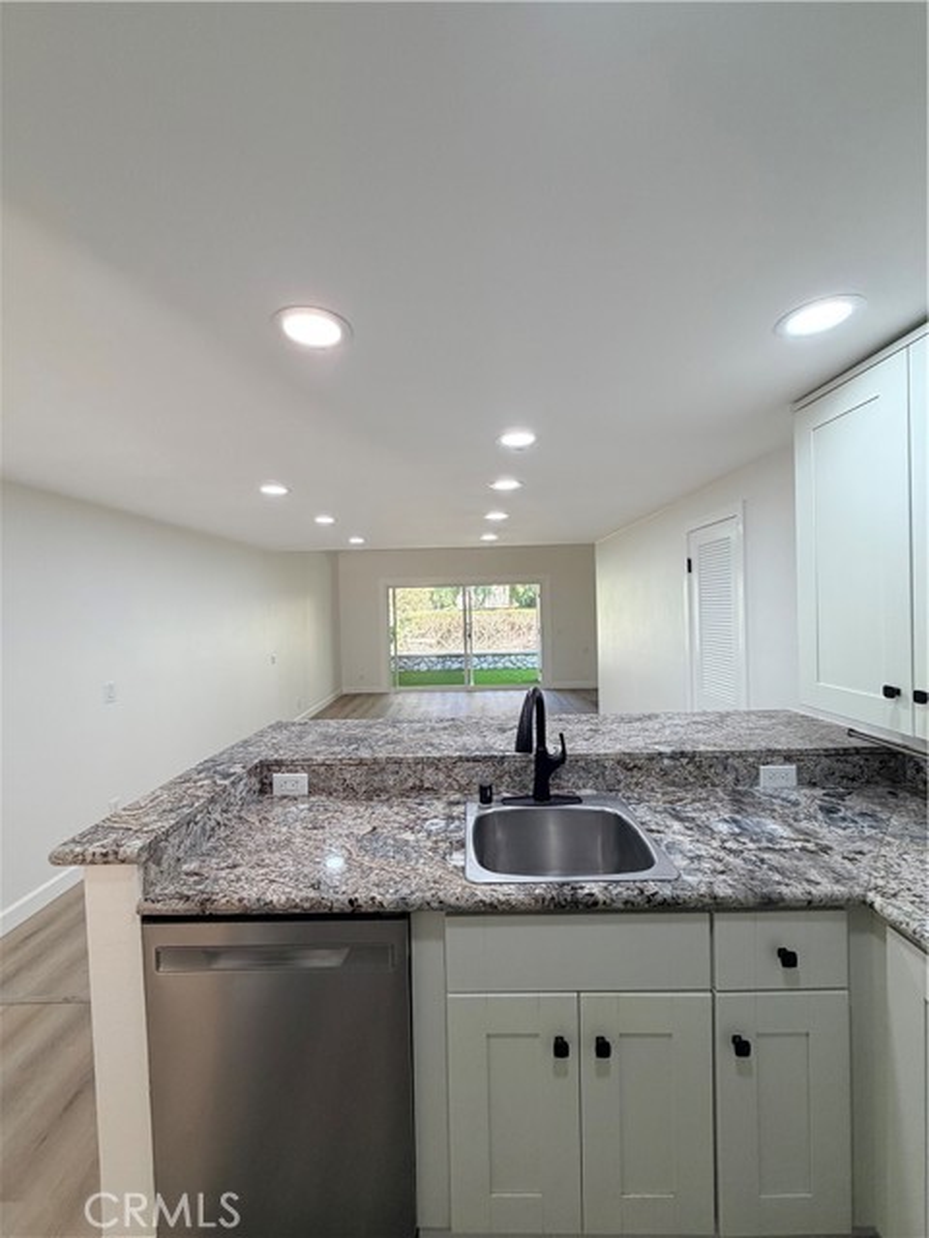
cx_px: 464
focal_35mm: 14
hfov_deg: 85.7
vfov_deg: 102.1
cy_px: 619
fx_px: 501
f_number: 2.2
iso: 160
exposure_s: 1/120
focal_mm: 2.22
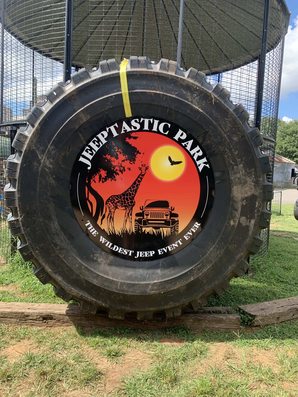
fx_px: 298
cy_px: 198
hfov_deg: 53.1
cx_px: 149
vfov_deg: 67.3
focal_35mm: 26
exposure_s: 1/455
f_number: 1.8
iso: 25
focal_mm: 4.25
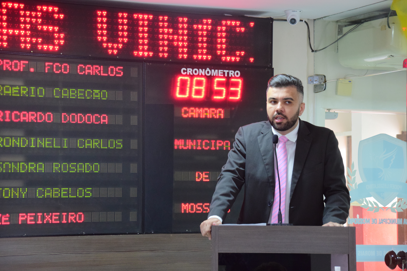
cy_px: 136
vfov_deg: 8.3
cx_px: 204
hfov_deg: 12.5
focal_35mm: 165
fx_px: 1865
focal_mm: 110
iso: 1600
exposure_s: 1/60
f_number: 5.3
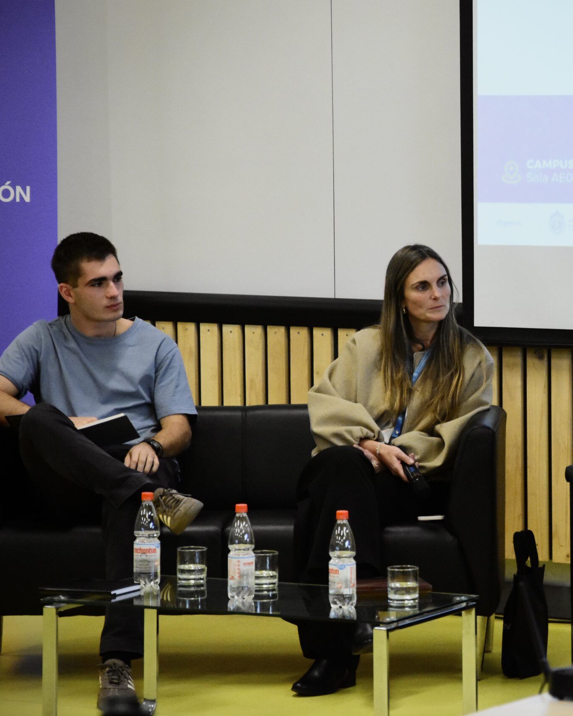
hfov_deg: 7.9
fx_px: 4134
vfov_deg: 9.9
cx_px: 474
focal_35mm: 195
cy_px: 357
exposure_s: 1/160
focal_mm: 92
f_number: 5.6
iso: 4500
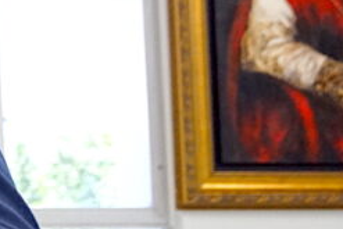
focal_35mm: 194
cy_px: -42
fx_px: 1849
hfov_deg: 9.6
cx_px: -419
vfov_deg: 7.0
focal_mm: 28
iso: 2000
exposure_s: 1/160
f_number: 4.5
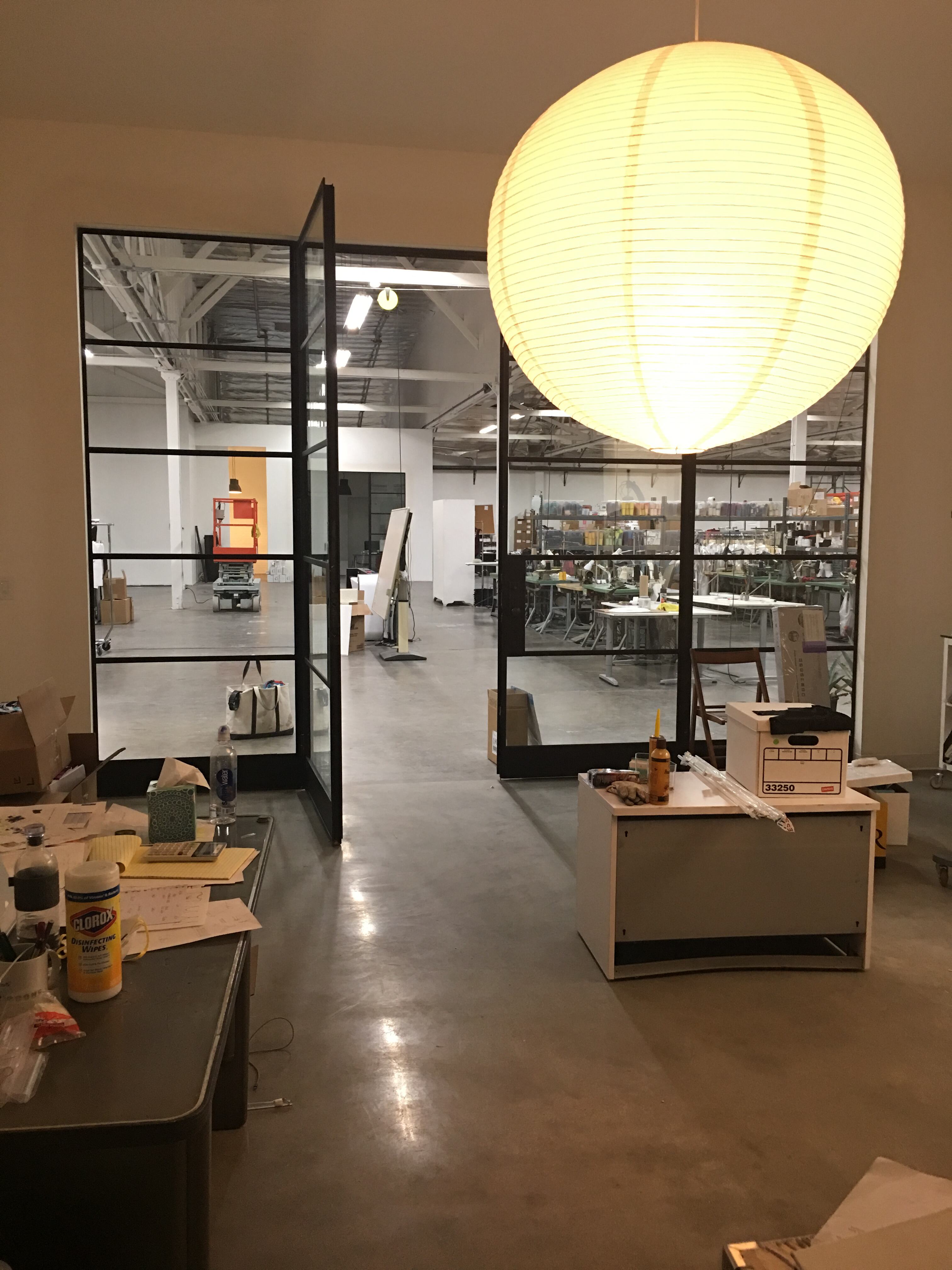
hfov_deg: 48.2
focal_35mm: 29
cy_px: 635
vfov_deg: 61.7
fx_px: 1063
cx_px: 476
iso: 80
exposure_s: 1/15
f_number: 2.2
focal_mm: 4.15
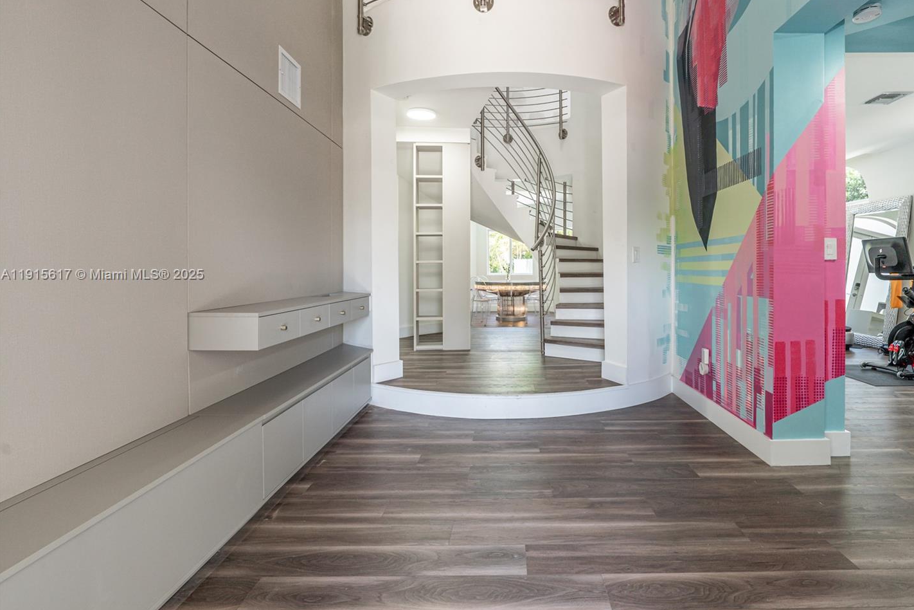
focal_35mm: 18
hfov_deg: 89.6
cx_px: 512
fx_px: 457
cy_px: 275
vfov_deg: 67.2
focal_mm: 16
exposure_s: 1/15
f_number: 8
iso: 200
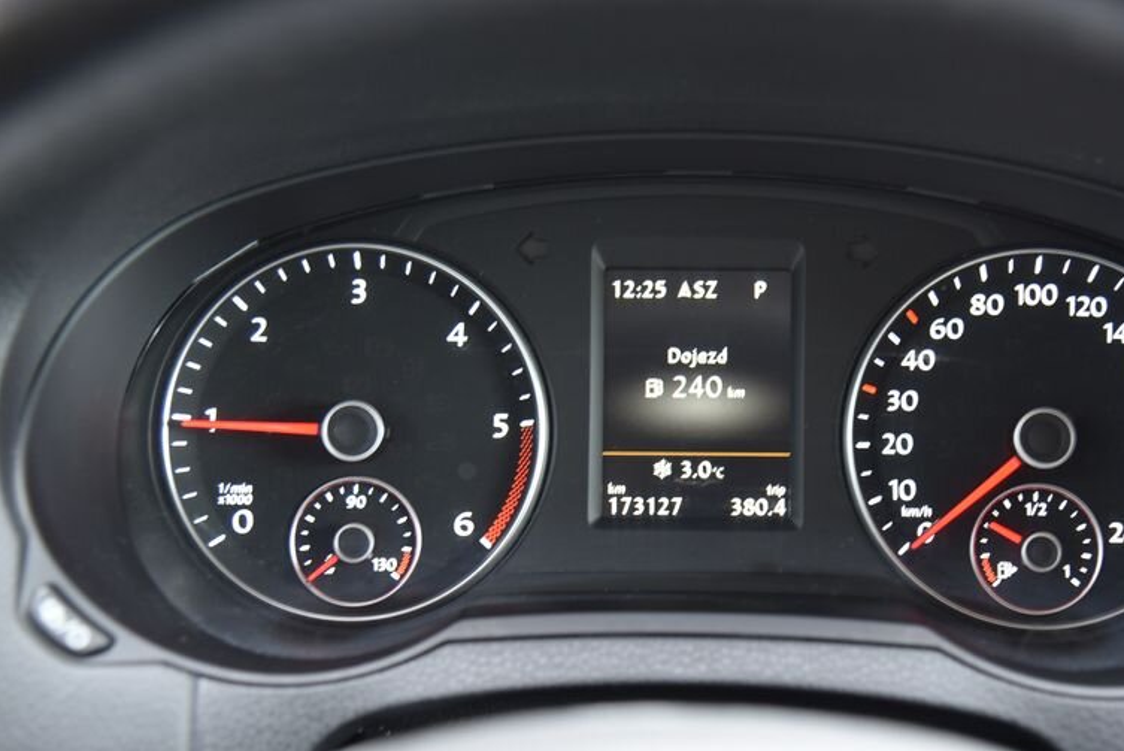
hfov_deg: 29.5
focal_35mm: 68
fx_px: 2124
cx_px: 687
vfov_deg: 20.0
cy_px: 390
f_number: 4
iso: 500
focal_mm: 50
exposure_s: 1/8
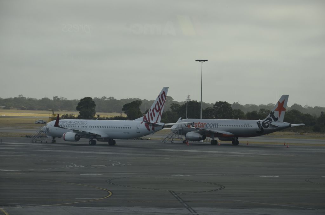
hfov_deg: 13.1
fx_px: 1419
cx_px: 162
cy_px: 108
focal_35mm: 158
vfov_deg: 8.7
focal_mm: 105
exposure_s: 1/250
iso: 200
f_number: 8
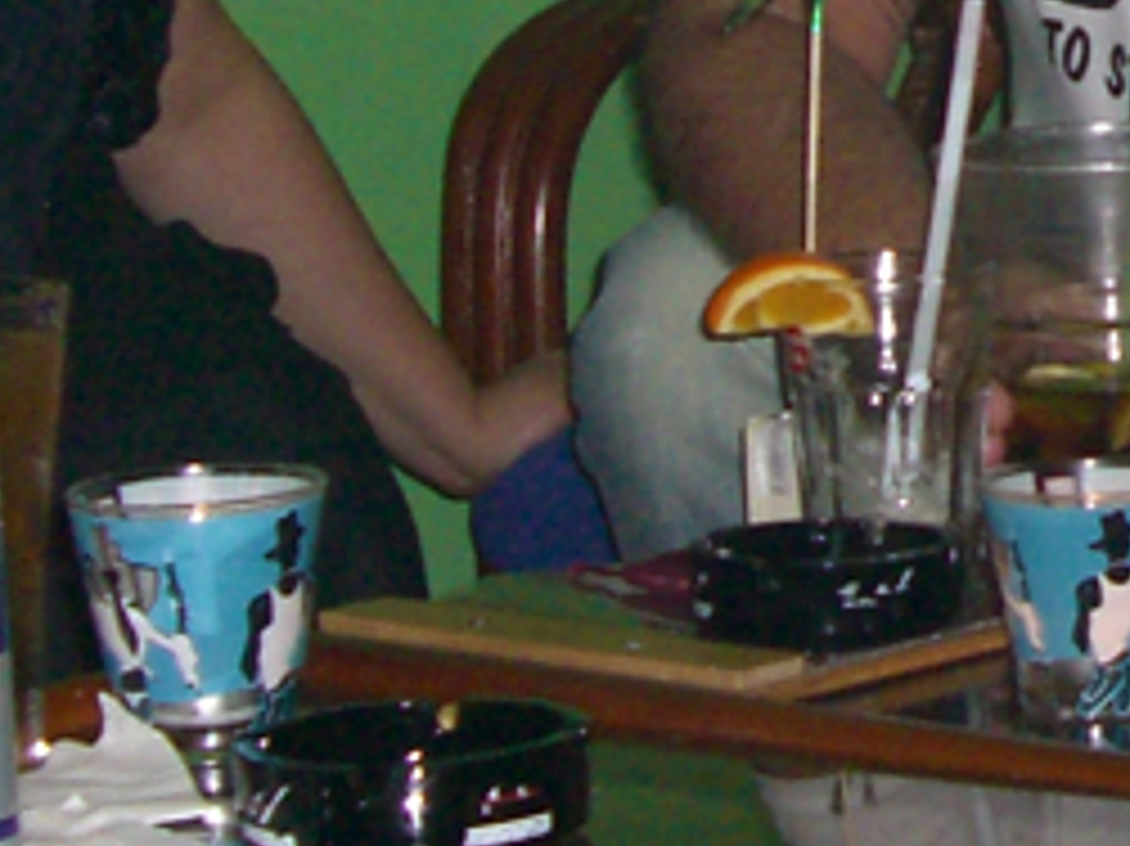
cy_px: -148
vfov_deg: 7.7
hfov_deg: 10.1
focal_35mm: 190
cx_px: 1681
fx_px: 6199
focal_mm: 7.9
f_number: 2.8
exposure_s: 1/60
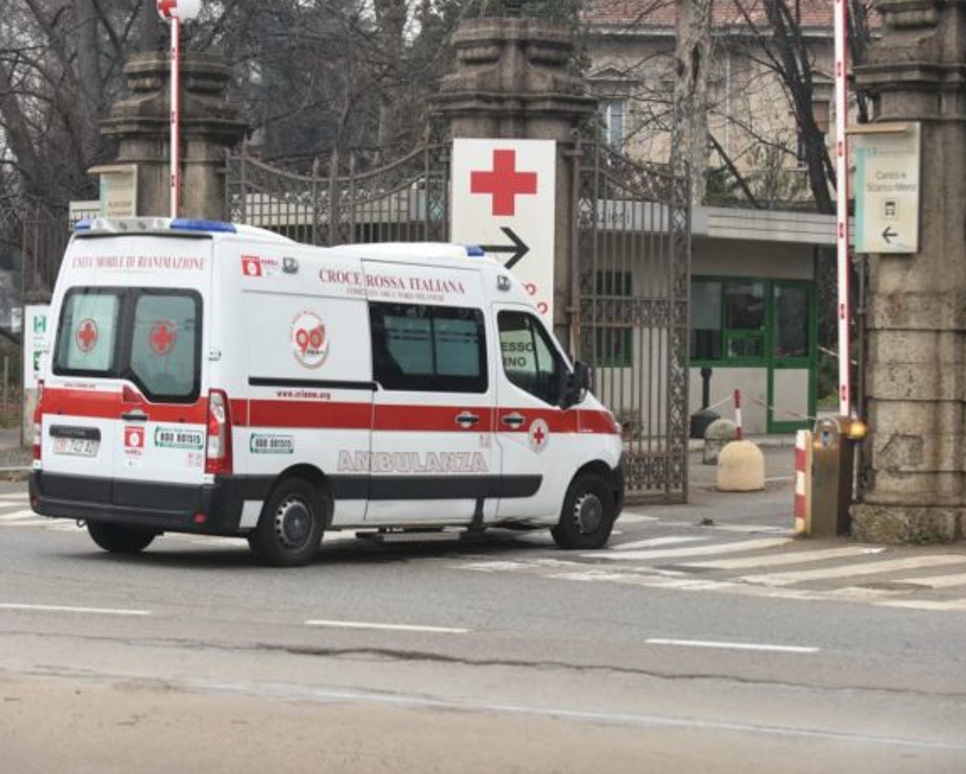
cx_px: 472
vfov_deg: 15.7
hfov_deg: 19.6
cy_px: 384
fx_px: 2803
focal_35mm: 98
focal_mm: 86
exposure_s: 1/1000
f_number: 4.5
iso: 800
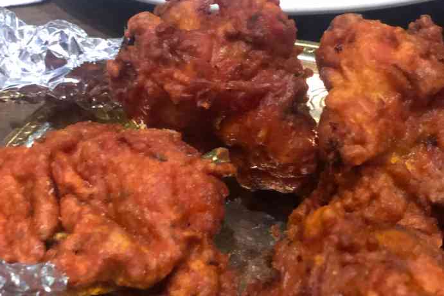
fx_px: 900
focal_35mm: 73
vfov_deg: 18.3
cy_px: 287
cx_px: 220
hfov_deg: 27.7
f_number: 2.4
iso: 200
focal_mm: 6
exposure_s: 1/8
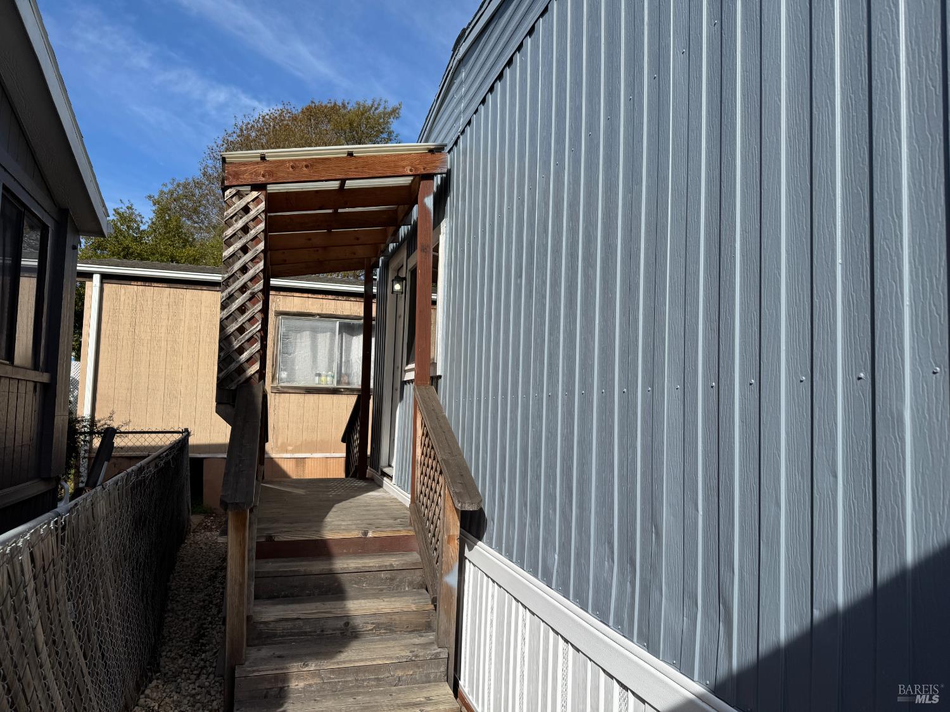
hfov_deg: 71.6
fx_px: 659
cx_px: 475
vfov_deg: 56.8
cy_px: 356
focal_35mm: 24
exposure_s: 1/4950
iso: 80
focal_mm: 6.76
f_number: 1.78
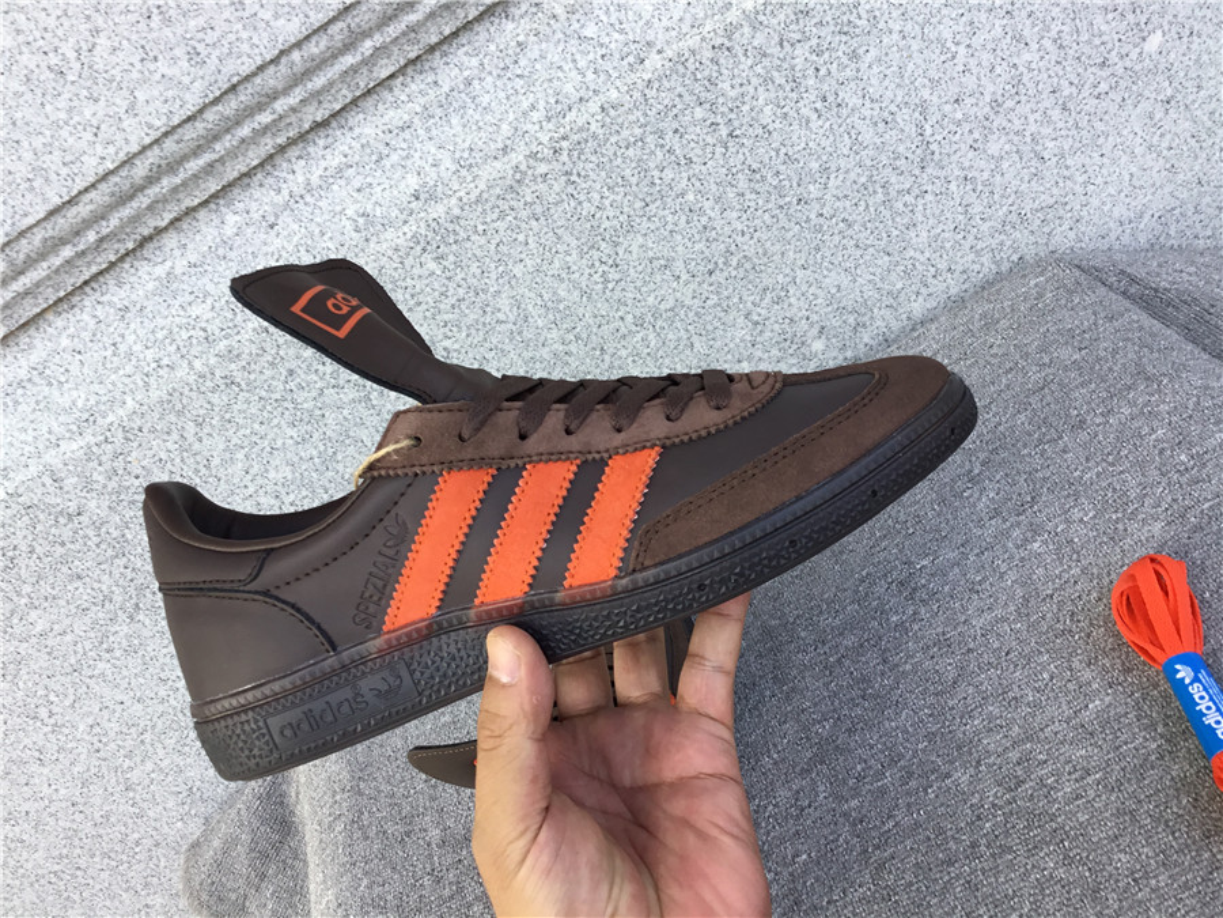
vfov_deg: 45.4
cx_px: 612
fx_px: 1095
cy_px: 459
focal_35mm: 31
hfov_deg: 58.4
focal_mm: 3.3
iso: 40
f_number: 2.4
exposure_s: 1/100
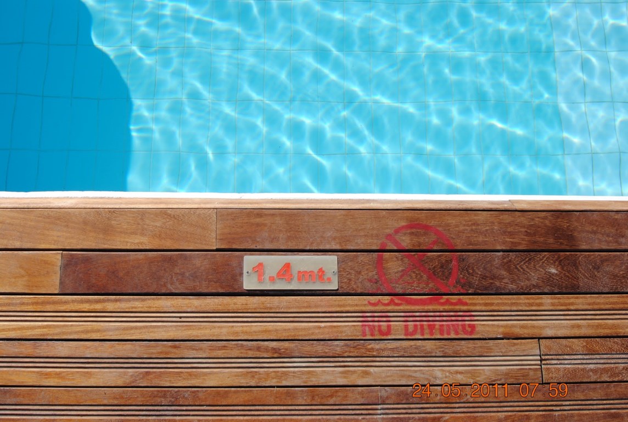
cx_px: 314
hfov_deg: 53.0
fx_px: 629
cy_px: 211
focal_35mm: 36
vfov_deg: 37.0
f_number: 7.1
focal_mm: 24
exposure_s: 1/200
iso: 100
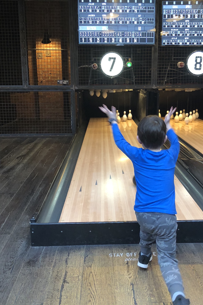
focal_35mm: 34
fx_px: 288
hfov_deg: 38.8
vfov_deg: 55.6
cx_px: 114
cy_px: 130
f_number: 1.8
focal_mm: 4
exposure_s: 1/15
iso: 100
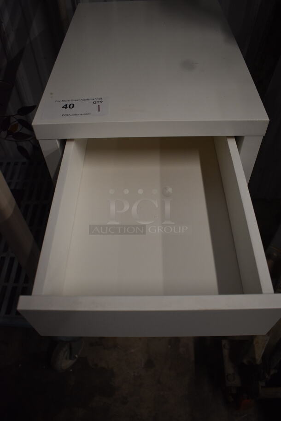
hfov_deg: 48.0
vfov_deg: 67.3
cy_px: 210
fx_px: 316
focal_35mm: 27
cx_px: 140
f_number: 3.5
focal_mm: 18
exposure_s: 1/125
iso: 1000
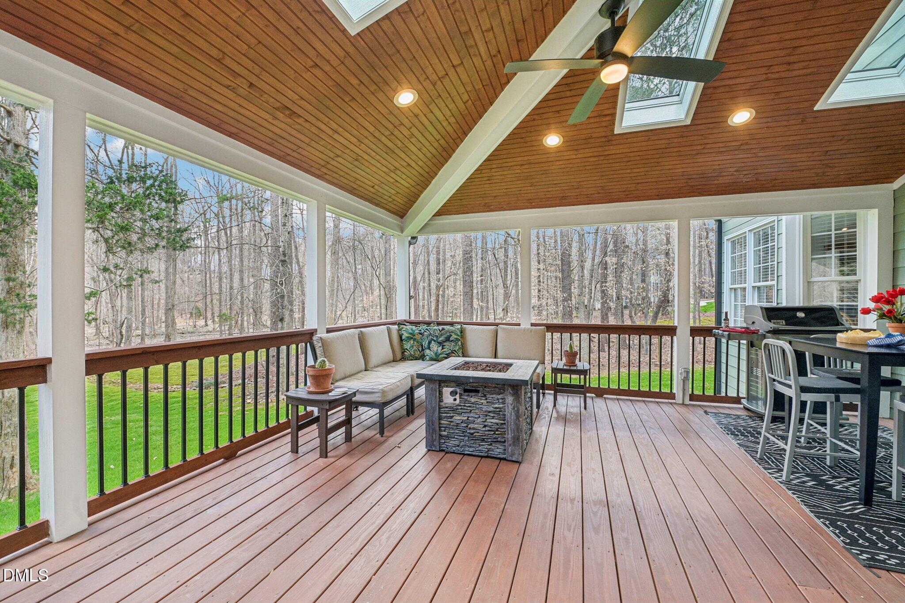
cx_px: 452
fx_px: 352
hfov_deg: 104.3
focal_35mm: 14
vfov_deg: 81.2
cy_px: 302
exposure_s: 1/25
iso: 200
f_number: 9
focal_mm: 14
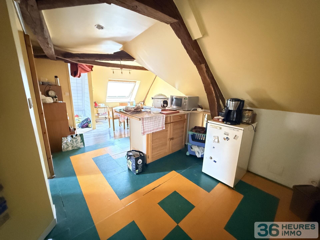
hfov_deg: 102.1
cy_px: 120
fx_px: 129
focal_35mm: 14
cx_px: 160
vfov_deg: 85.7
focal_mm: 2.22
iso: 2500
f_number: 2.2
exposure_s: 1/30
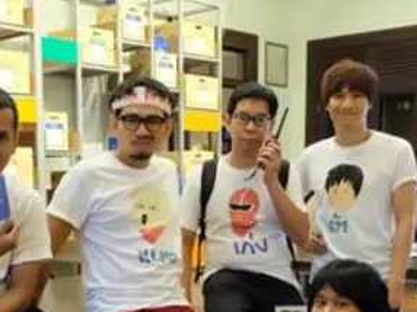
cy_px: 334
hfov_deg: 30.2
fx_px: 758
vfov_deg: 22.1
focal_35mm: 63
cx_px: 101
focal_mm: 16
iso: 3200
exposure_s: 1/30
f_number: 4
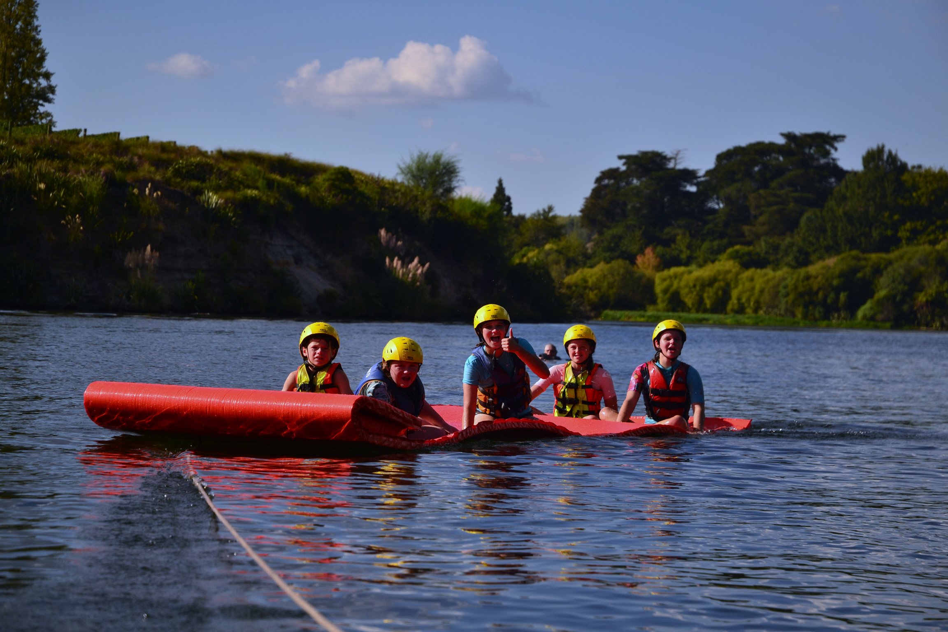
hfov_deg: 19.5
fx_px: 2765
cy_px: 316
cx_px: 474
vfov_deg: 13.0
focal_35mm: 105
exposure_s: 1/1000
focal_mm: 70
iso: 100
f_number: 4.5
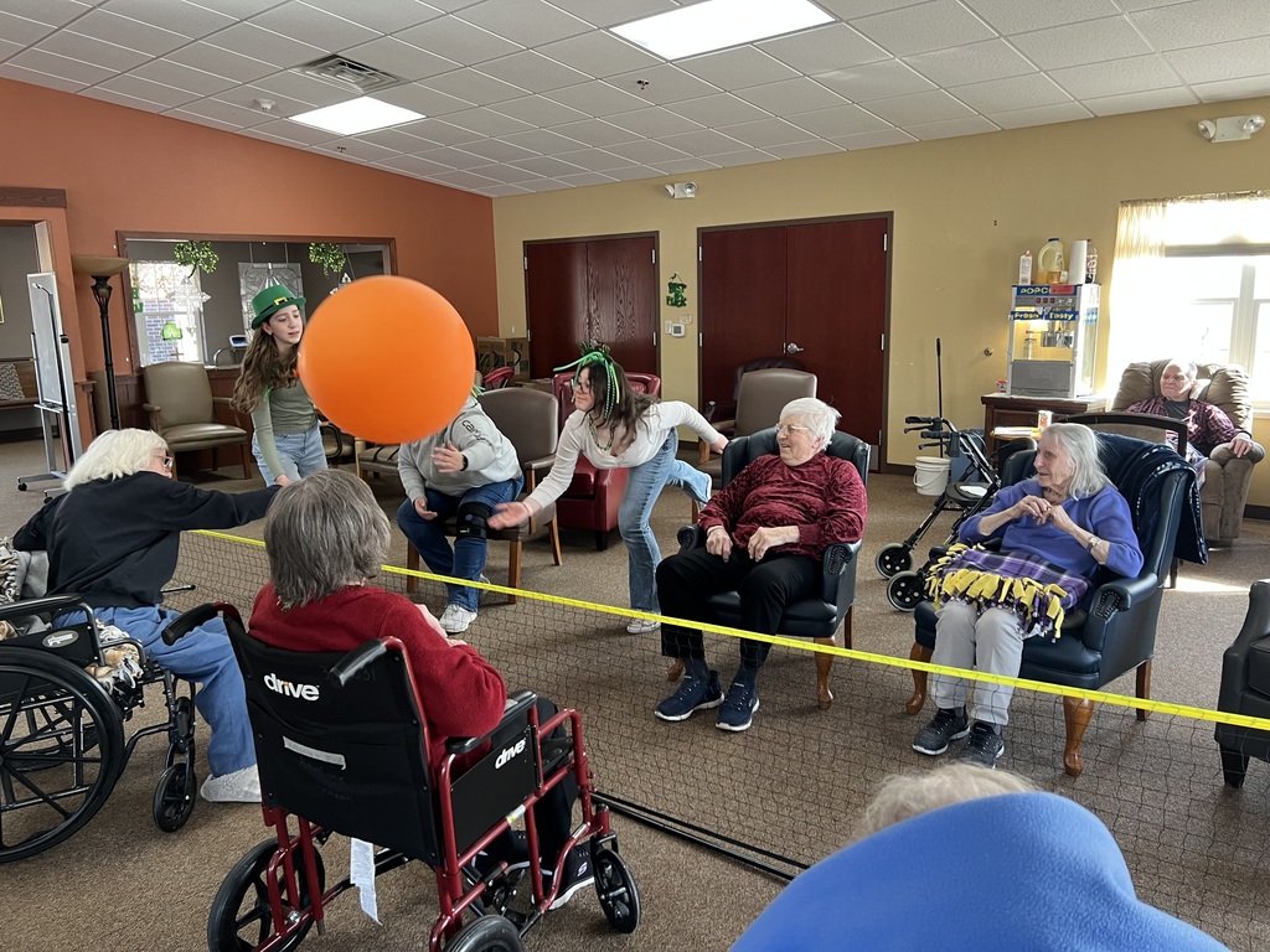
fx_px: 954
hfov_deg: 67.3
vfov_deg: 53.1
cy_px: 476
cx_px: 635
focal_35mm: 26
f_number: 1.5
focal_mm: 5.7
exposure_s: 1/60
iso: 100
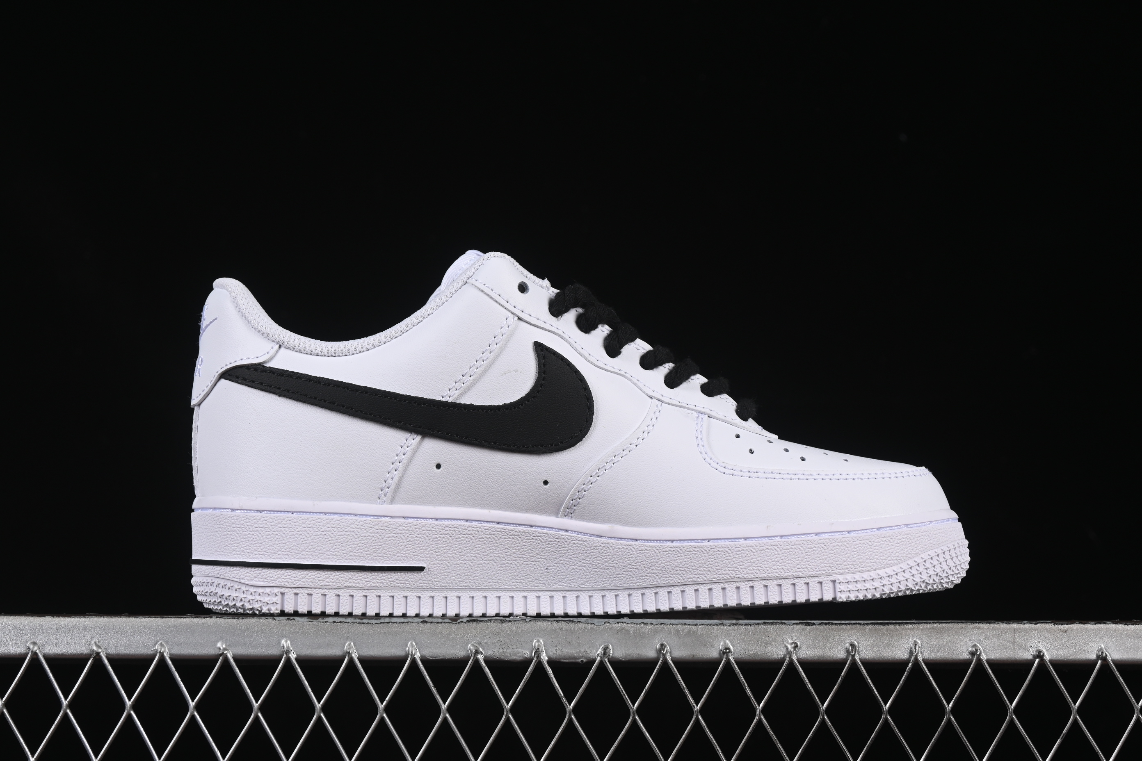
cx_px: 571
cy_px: 380
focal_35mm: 75
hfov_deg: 27.0
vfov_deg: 18.2
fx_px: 2379
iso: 160
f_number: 8
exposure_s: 1/100
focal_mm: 50
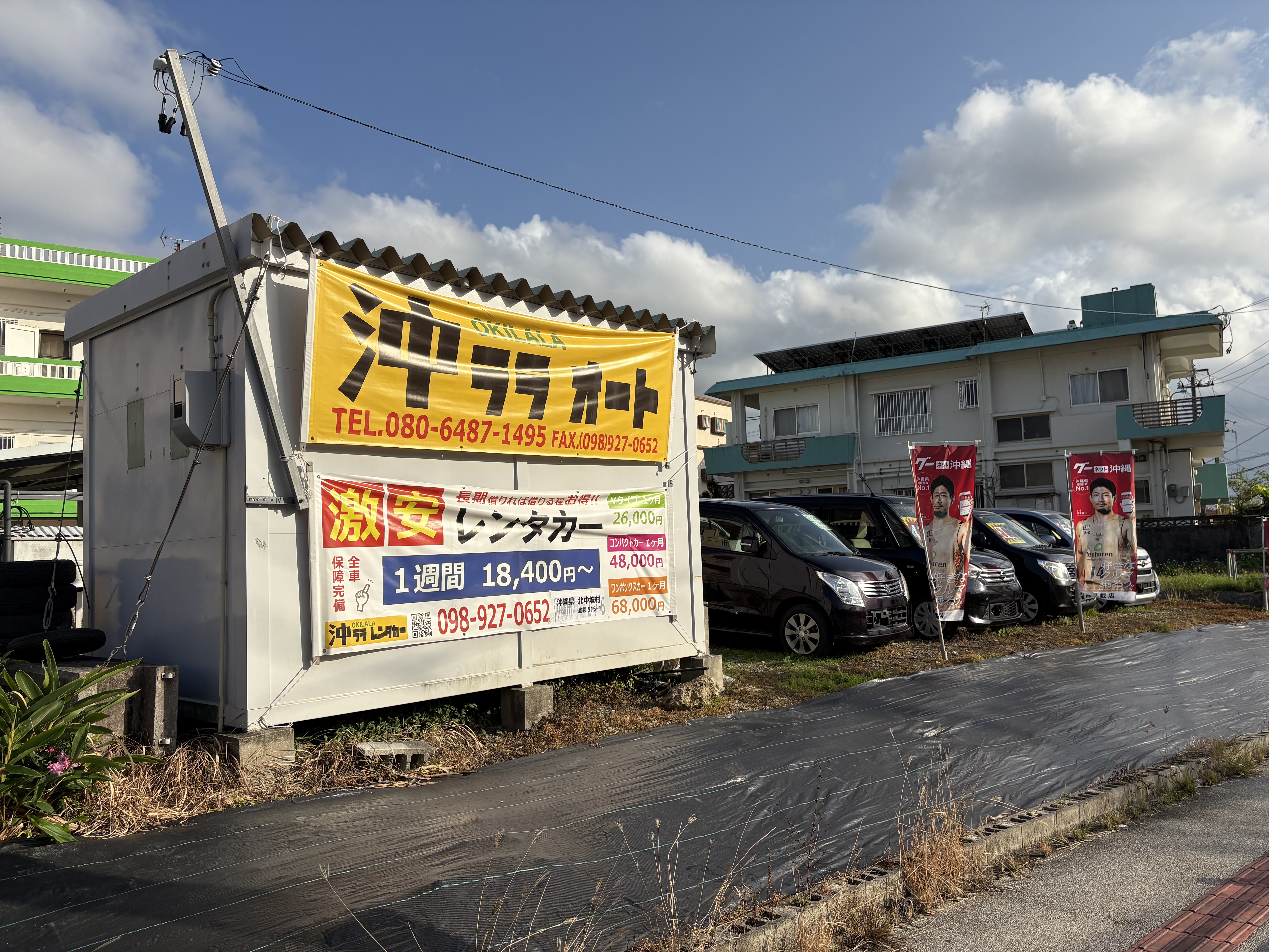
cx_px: 634
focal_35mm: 26
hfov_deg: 67.3
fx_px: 953
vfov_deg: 53.1
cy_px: 476
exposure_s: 1/5814
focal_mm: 5.96
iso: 50
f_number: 1.6
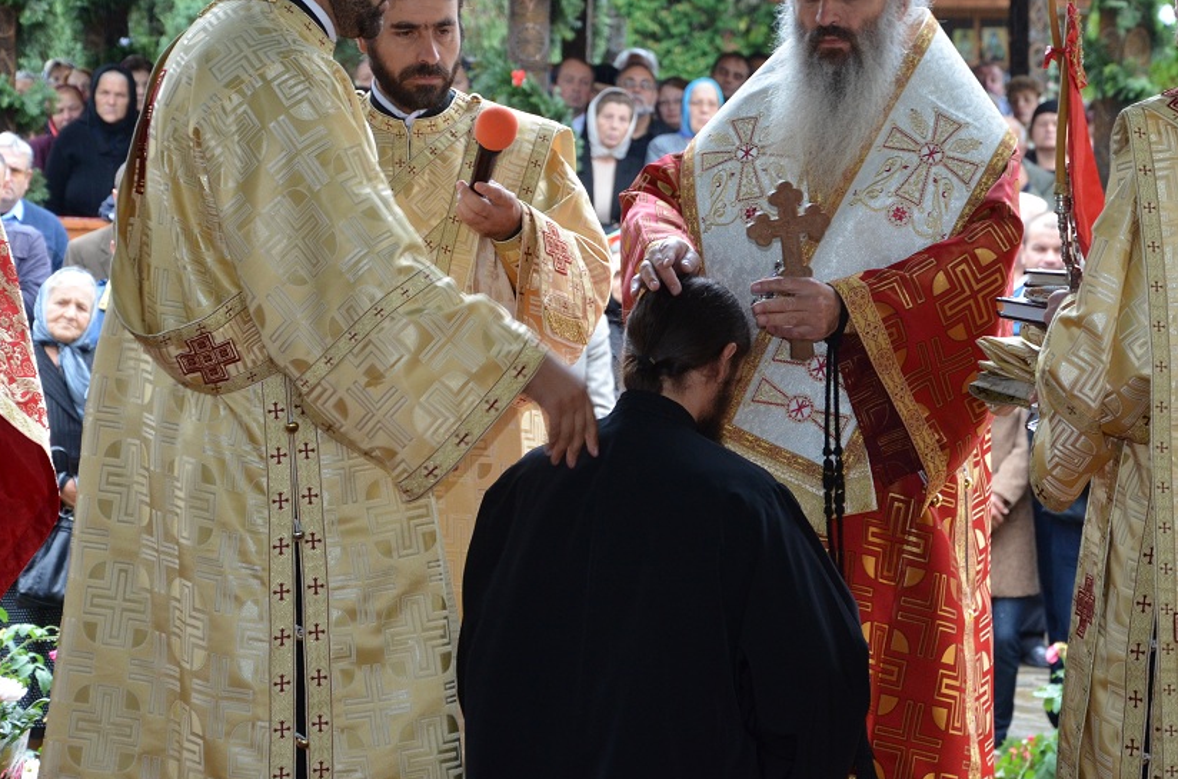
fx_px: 4994
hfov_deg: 13.4
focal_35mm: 153
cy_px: 282
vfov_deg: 8.9
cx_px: 716
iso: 800
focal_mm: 70
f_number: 5.3
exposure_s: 1/60
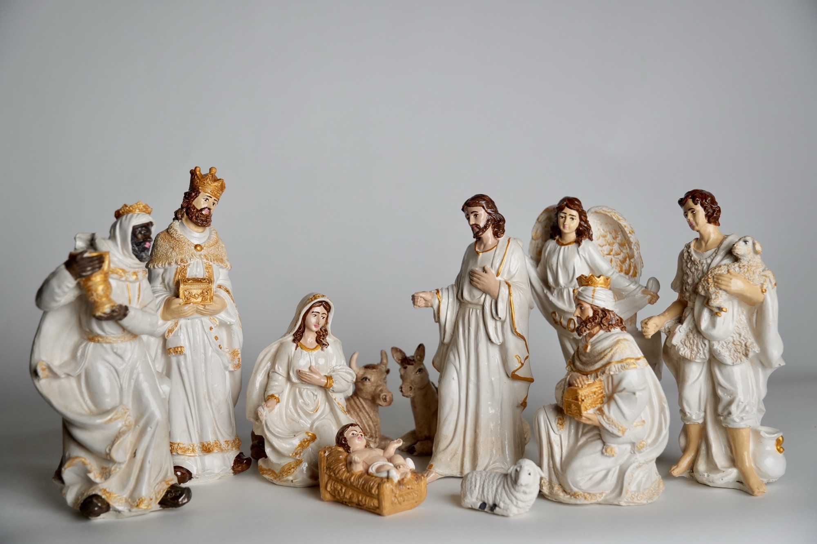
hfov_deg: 37.9
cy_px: 272
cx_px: 408
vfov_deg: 25.7
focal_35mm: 52
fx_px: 1191
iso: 400
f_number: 2.8
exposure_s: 1/1000
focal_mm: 35
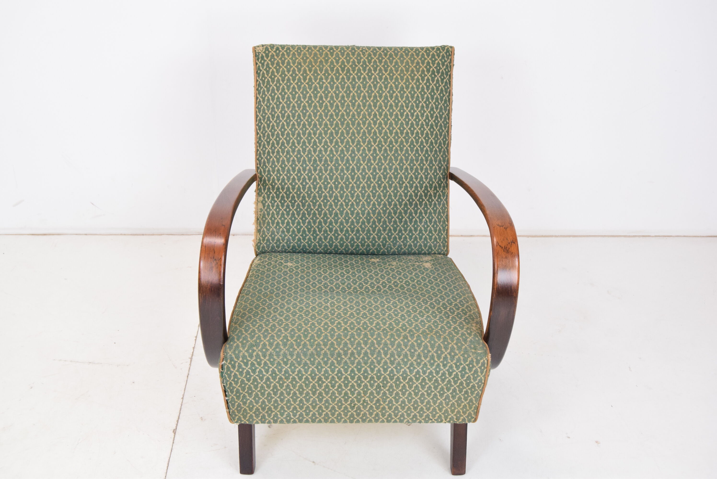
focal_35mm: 45
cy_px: 240
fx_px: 897
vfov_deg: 29.9
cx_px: 358
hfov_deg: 43.6
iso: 1600
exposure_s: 1/125
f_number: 5.6
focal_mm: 30
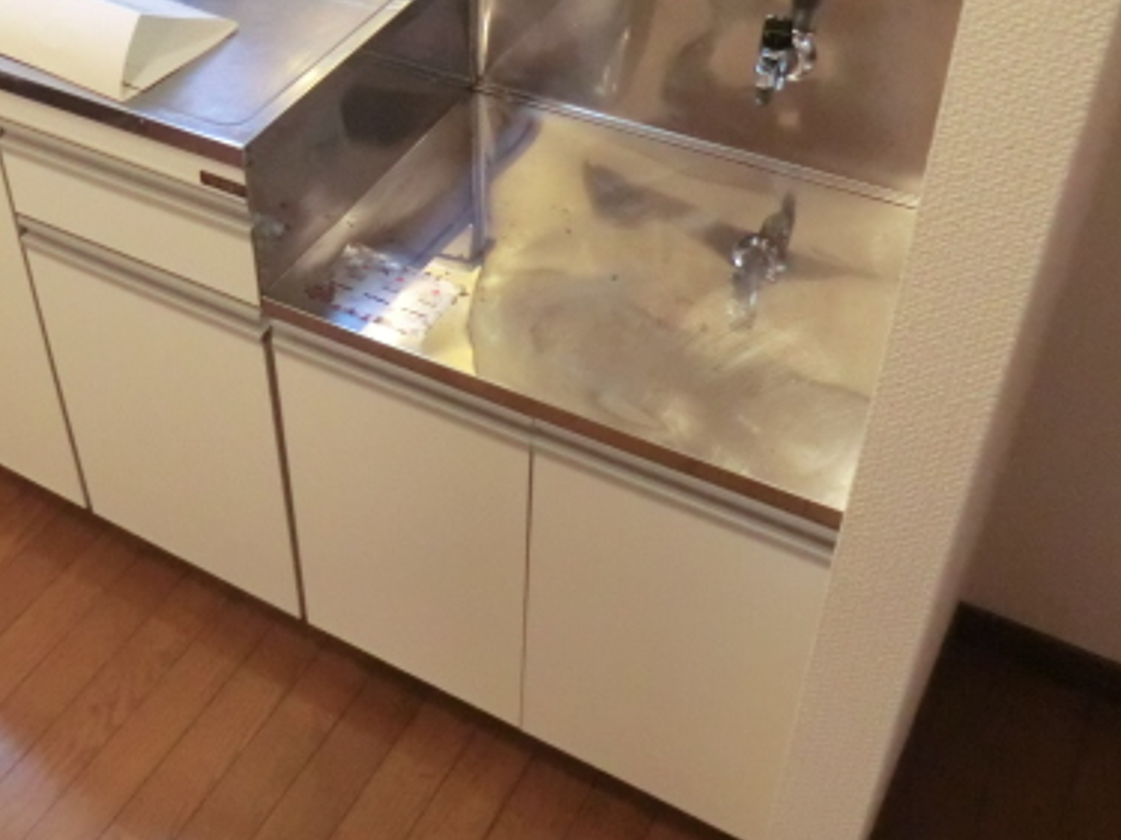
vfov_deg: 34.5
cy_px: 230
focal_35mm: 41
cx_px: 278
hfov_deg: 44.2
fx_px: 1327
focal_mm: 4.3
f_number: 3.2
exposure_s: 1/50
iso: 800
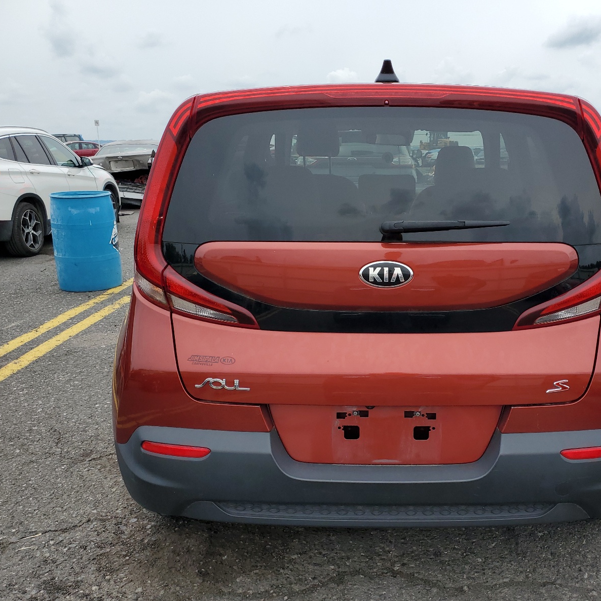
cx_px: 366
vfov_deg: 52.5
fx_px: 609
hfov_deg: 52.1
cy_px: 303
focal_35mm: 31
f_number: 1.5
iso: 50
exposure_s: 1/2500
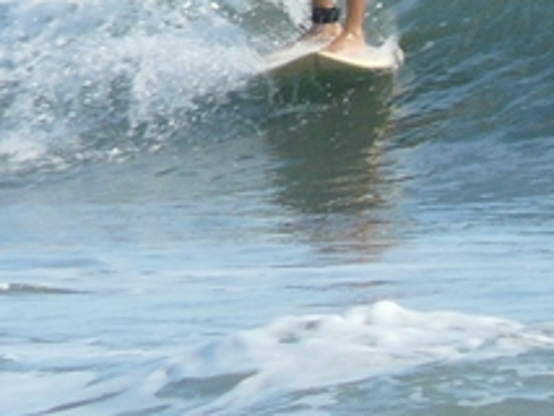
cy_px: -88
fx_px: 36174
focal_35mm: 2259
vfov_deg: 0.7
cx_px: 346
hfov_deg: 0.9
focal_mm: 82.7
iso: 100
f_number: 5.6
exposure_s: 1/320
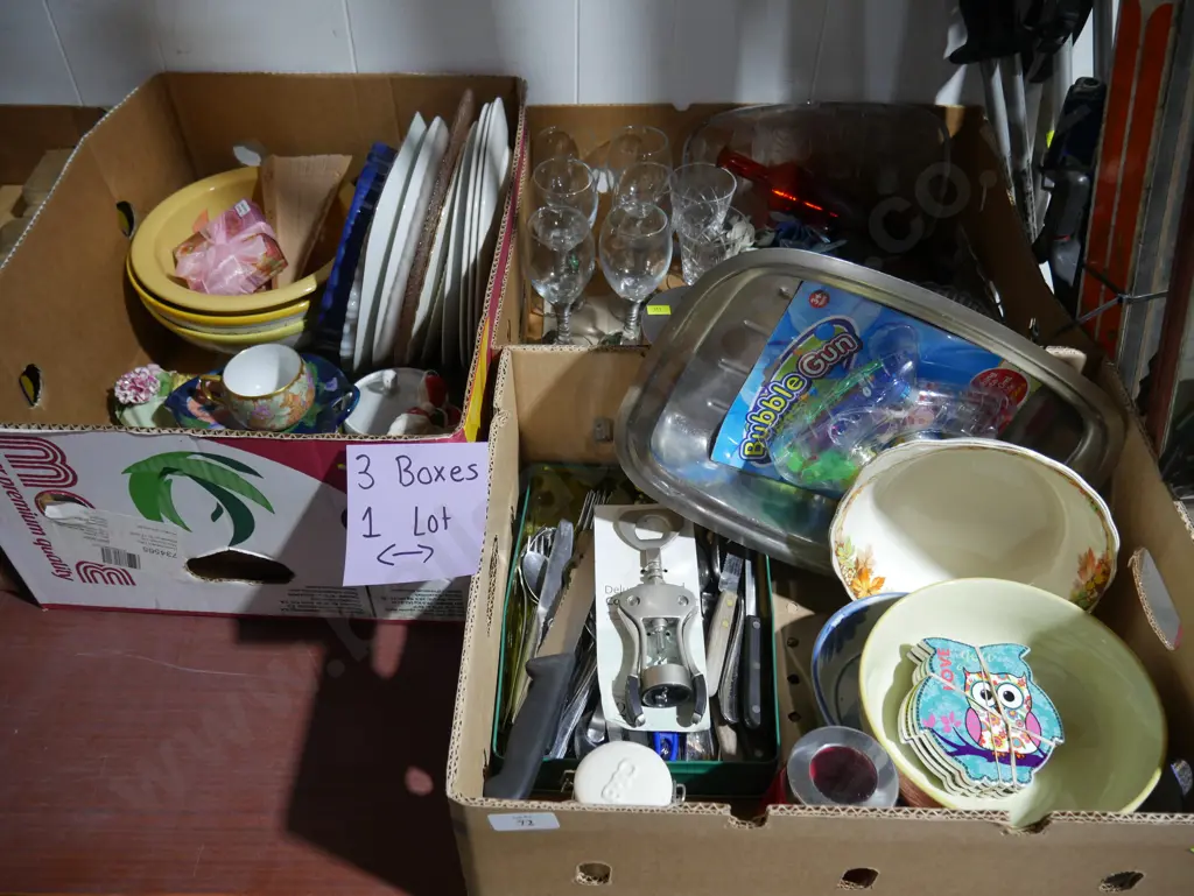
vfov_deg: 49.8
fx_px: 966
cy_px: 448
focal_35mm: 28
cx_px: 597
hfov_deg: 63.4
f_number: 3.5
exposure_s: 1/60
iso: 500
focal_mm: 14
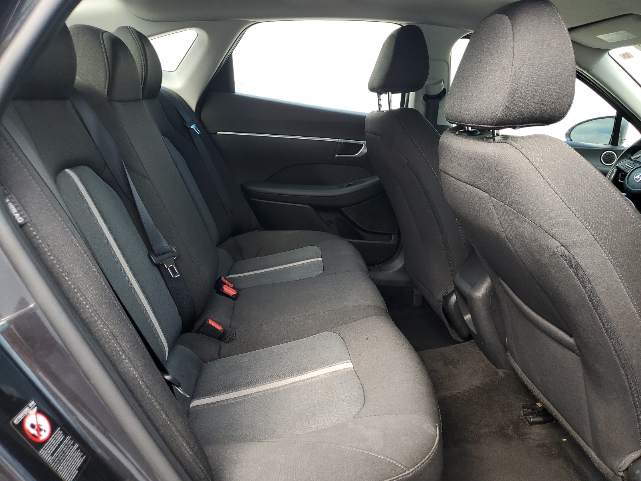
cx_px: 320
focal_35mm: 26
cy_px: 240
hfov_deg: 67.3
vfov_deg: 53.1
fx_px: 481
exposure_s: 1/213
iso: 50
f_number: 1.5
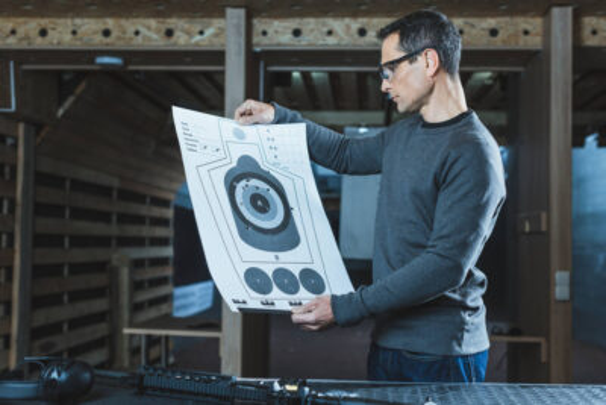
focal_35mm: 50
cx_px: 303
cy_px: 202
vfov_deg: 27.0
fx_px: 842
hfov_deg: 39.6
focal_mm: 50
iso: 100
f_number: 3.5
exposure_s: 1/200
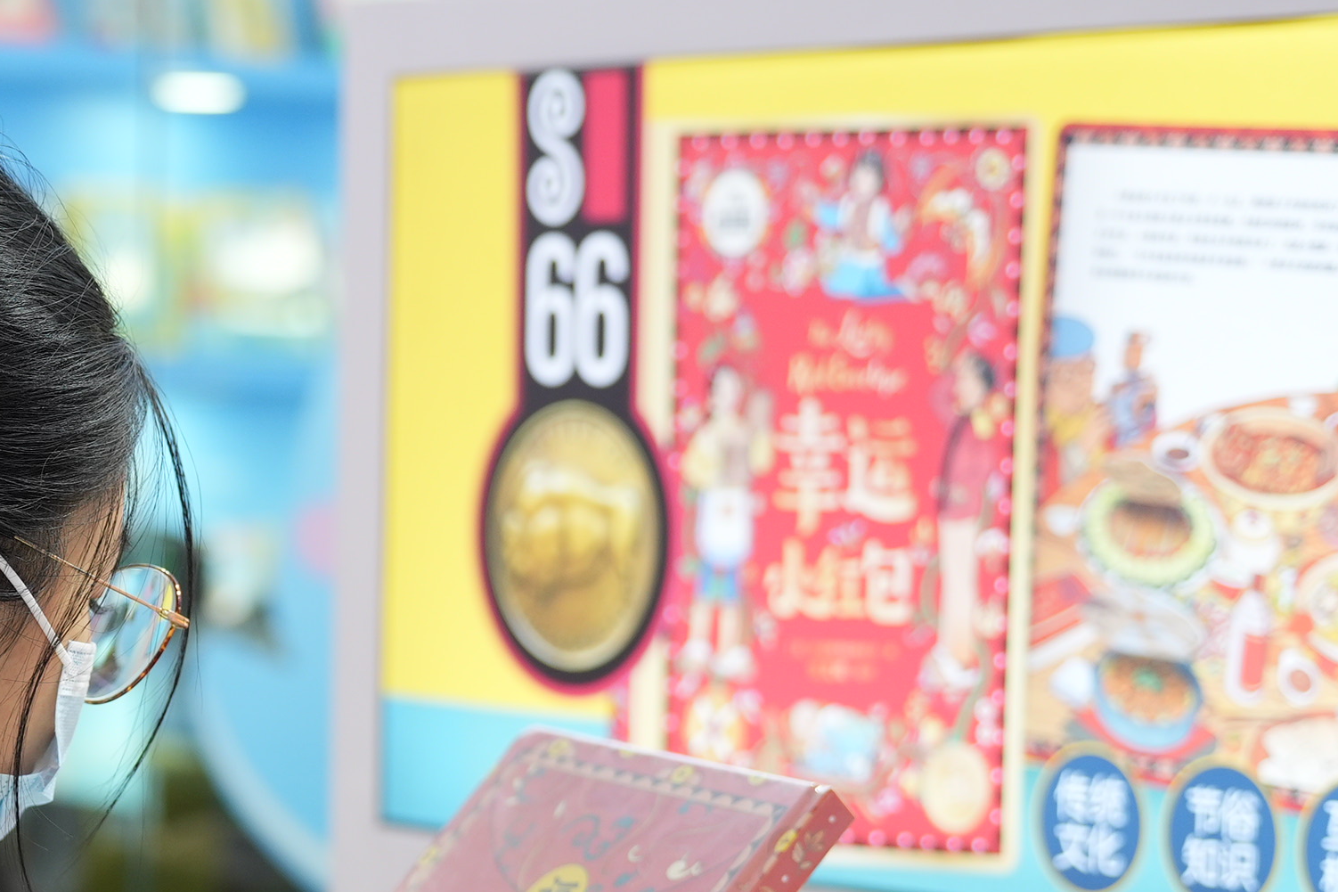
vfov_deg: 11.9
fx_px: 4240
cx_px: 138
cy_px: 890
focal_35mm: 114
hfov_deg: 17.7
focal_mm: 48.9
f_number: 2.8
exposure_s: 1/200
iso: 500
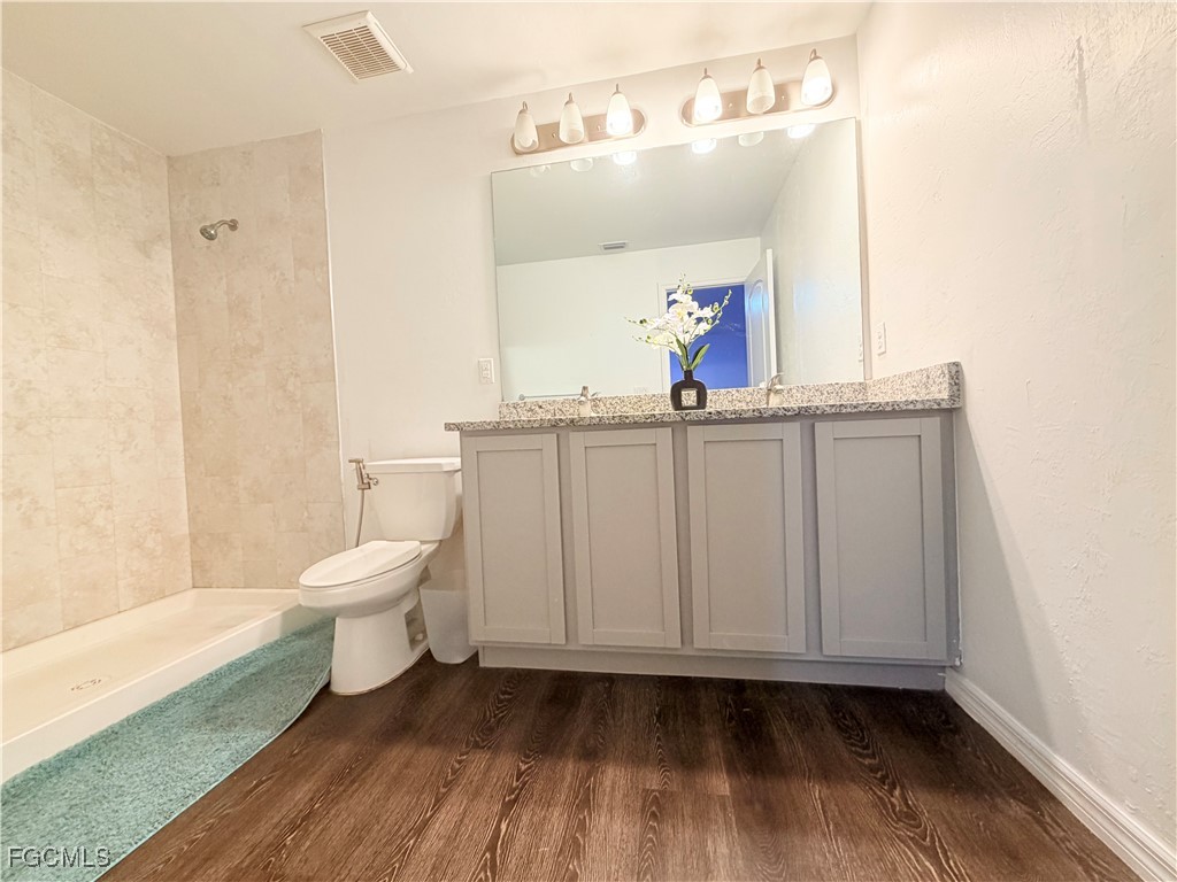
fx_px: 476
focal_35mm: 14
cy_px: 441
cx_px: 588
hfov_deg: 102.1
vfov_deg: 85.7
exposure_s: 1/60
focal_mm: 2.22
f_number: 2.2
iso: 160
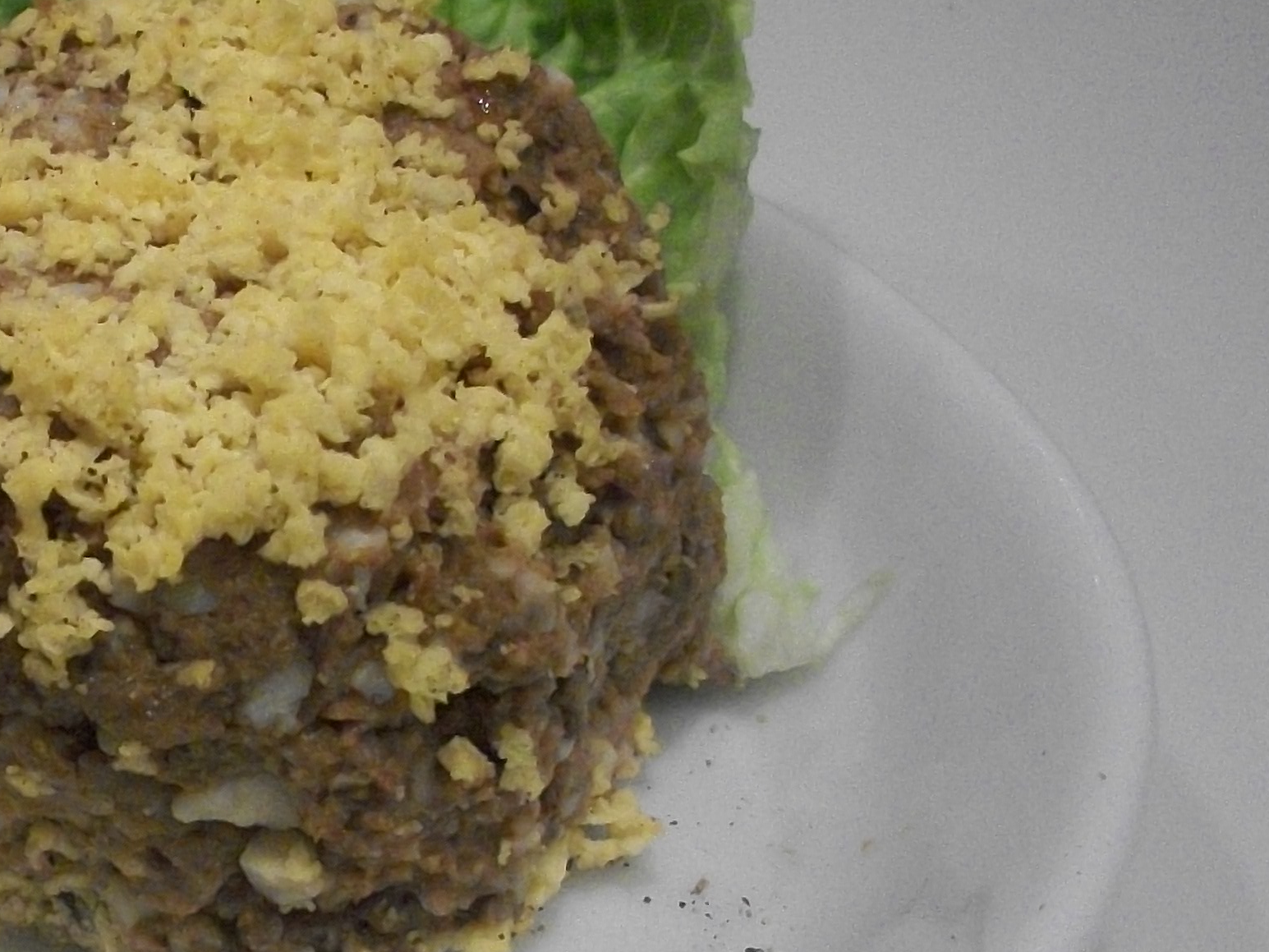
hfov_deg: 22.5
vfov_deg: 17.7
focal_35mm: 83
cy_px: 677
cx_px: -42
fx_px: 3043
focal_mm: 6.3
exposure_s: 1/125
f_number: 3.1
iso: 490
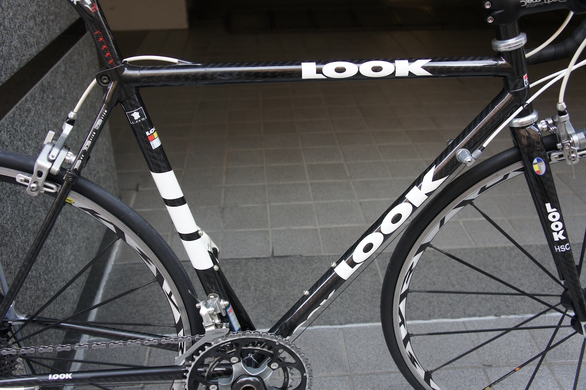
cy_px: 195
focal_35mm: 34
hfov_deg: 55.1
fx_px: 561
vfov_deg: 38.3
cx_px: 293
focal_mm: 23
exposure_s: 1/40
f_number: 4
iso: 250
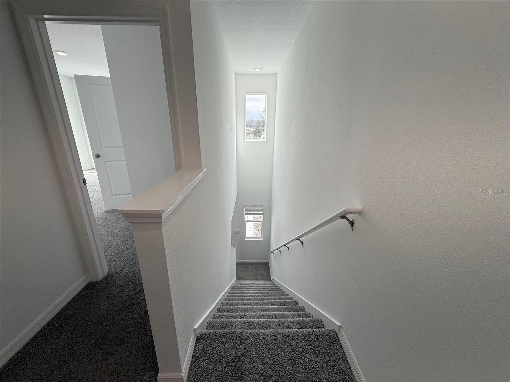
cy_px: 191
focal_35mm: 14
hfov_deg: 102.1
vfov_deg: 85.7
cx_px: 255
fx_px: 206
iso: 64
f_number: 2.2
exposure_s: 1/181
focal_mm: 2.22
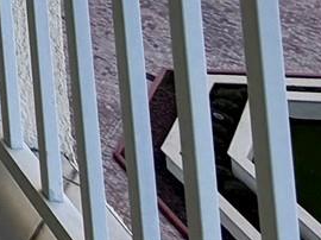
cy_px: -467
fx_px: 769
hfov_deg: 12.5
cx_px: -579
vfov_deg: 11.3
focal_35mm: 83
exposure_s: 1/574
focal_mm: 2.22
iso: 40
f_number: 2.2
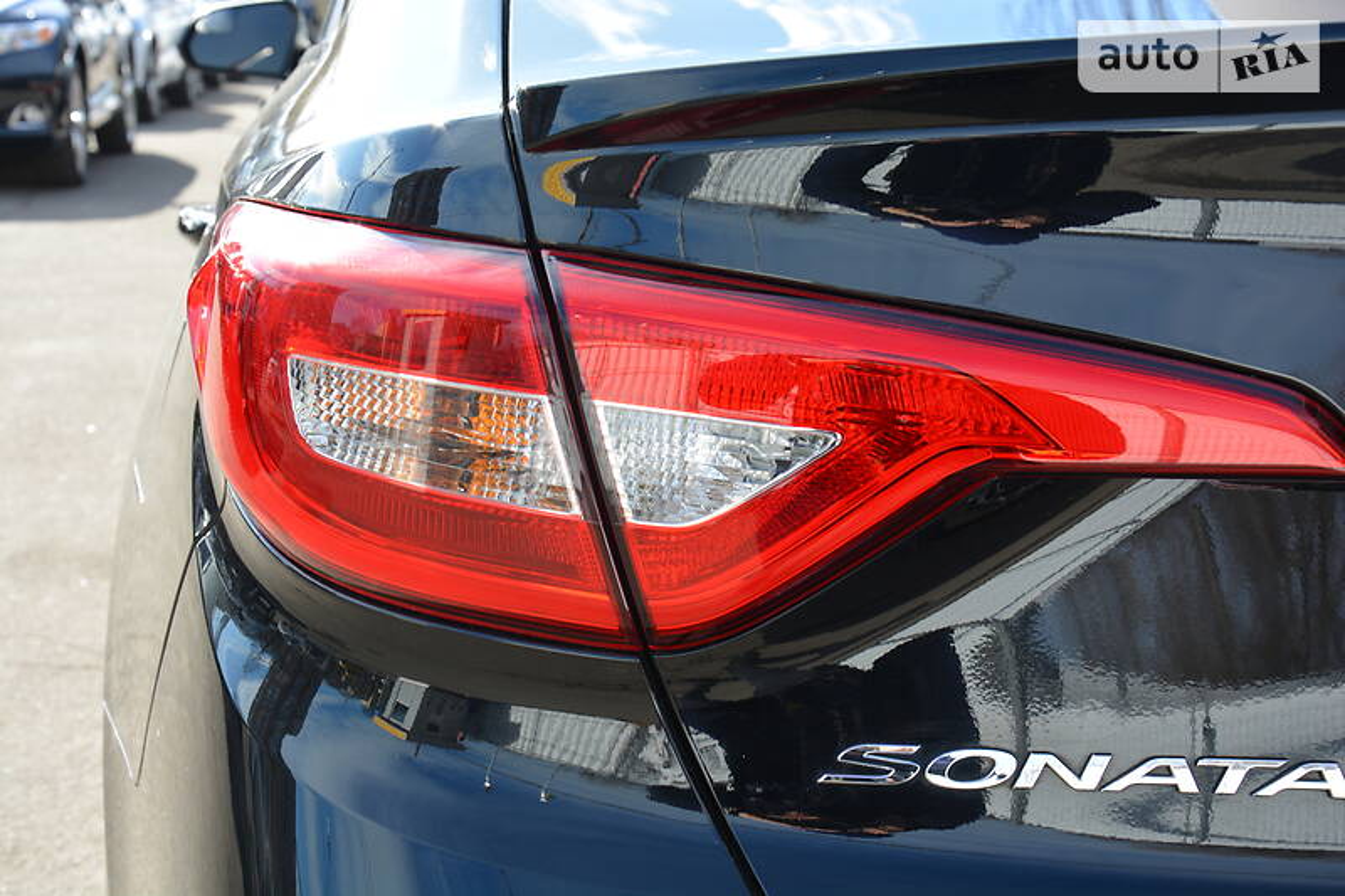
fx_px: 2129
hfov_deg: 35.1
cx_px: 672
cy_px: 448
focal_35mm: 57
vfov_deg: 23.8
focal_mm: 38
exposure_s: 1/80
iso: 100
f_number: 8
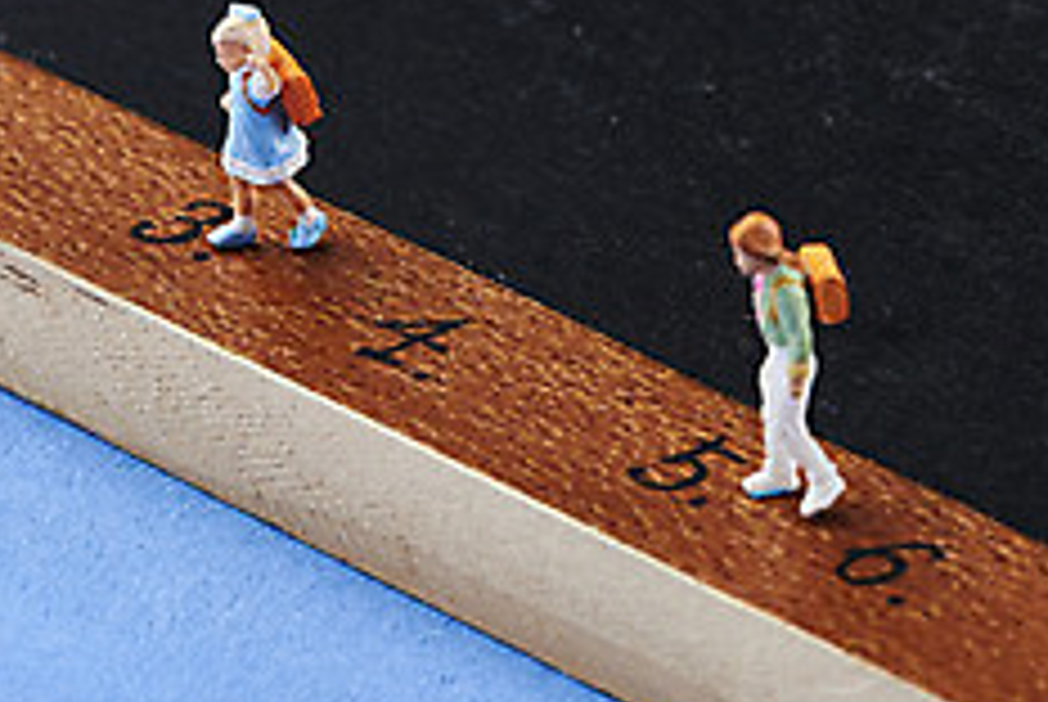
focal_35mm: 270
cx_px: 254
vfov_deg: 5.1
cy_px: 81
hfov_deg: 7.6
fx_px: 7870
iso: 100
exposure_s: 1/125
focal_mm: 105
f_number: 20
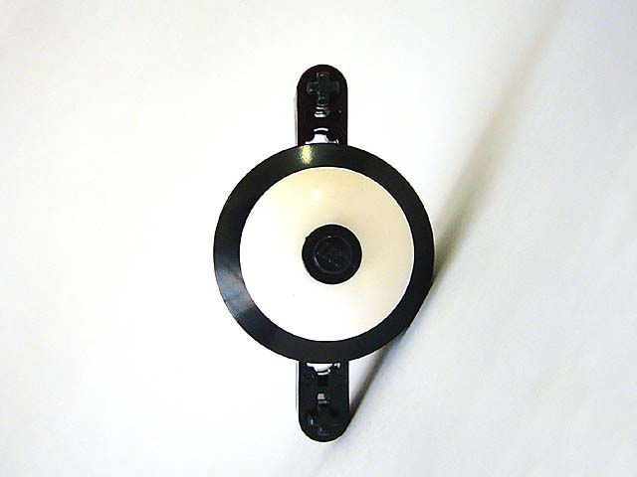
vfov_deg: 40.7
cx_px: 318
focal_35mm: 35
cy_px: 238
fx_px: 644
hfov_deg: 52.6
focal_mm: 5.8
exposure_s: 1/125
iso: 50
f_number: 2.8
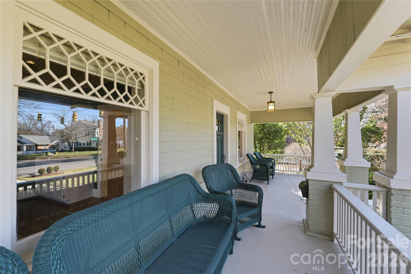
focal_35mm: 14
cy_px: 137
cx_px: 206
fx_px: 160
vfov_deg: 81.2
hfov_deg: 104.3
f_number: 9
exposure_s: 1/100
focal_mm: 14
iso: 250
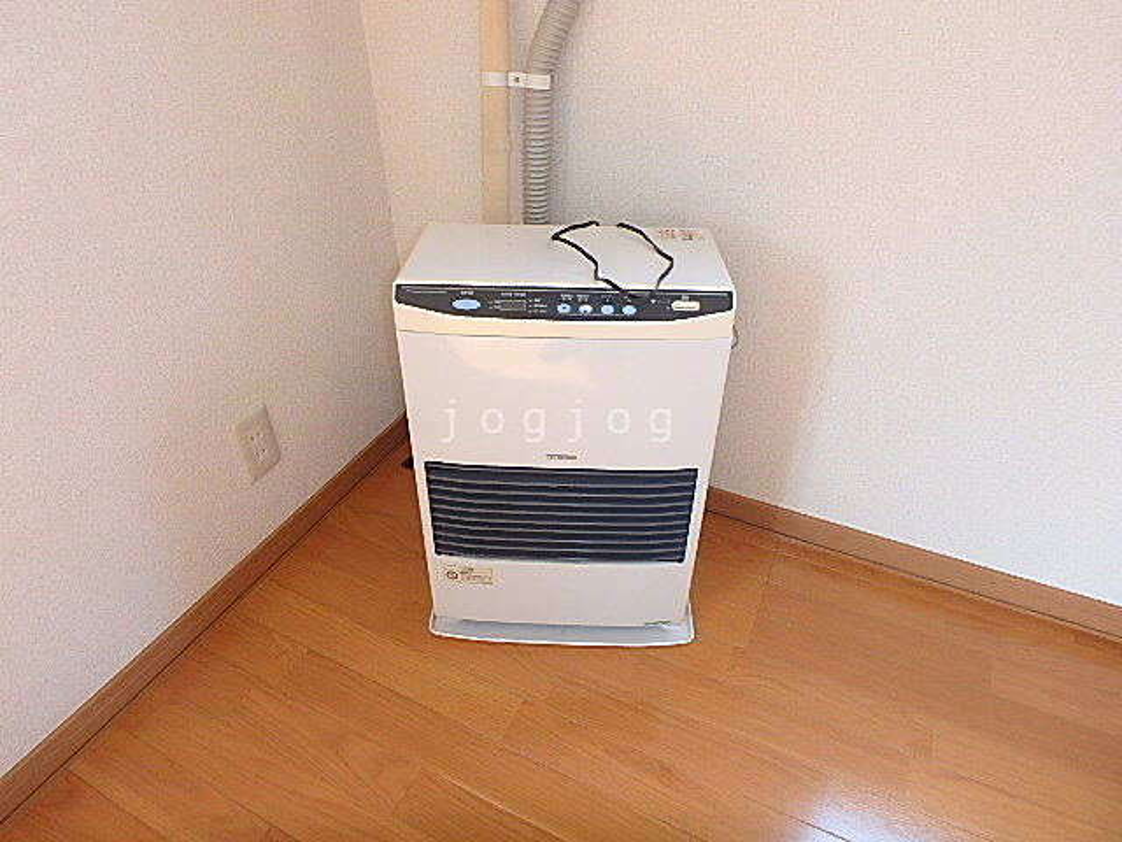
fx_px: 681
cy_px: 421
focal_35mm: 21
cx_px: 561
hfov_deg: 79.0
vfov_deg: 63.4
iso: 250
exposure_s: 1/30
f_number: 3.5
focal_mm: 3.7
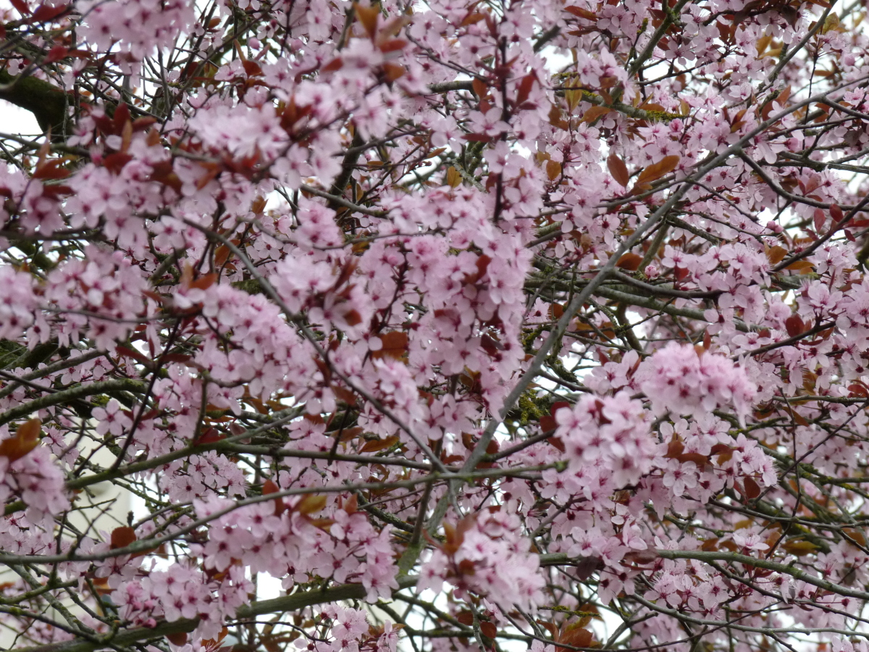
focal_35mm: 217
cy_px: 326
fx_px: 5448
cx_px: 434
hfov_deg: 9.1
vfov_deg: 6.8
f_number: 4.5
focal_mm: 38.5
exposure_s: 1/400
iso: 200
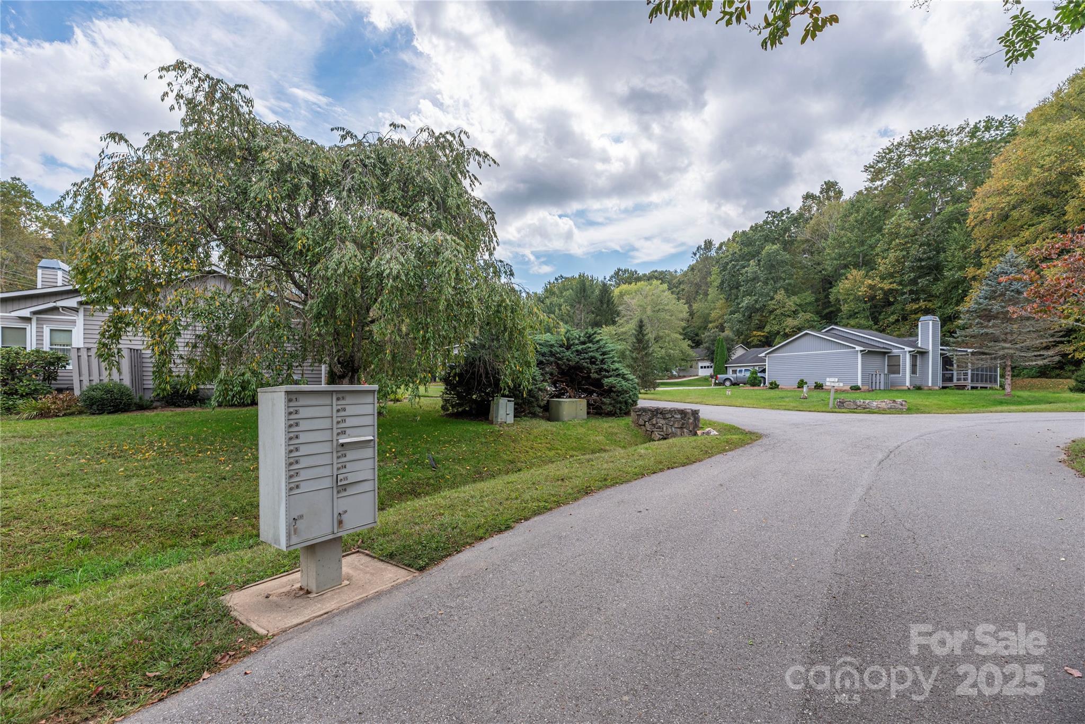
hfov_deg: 104.2
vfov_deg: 81.2
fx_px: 422
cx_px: 542
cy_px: 362
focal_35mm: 14
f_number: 7.1
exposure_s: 1/1600
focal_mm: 14
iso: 320
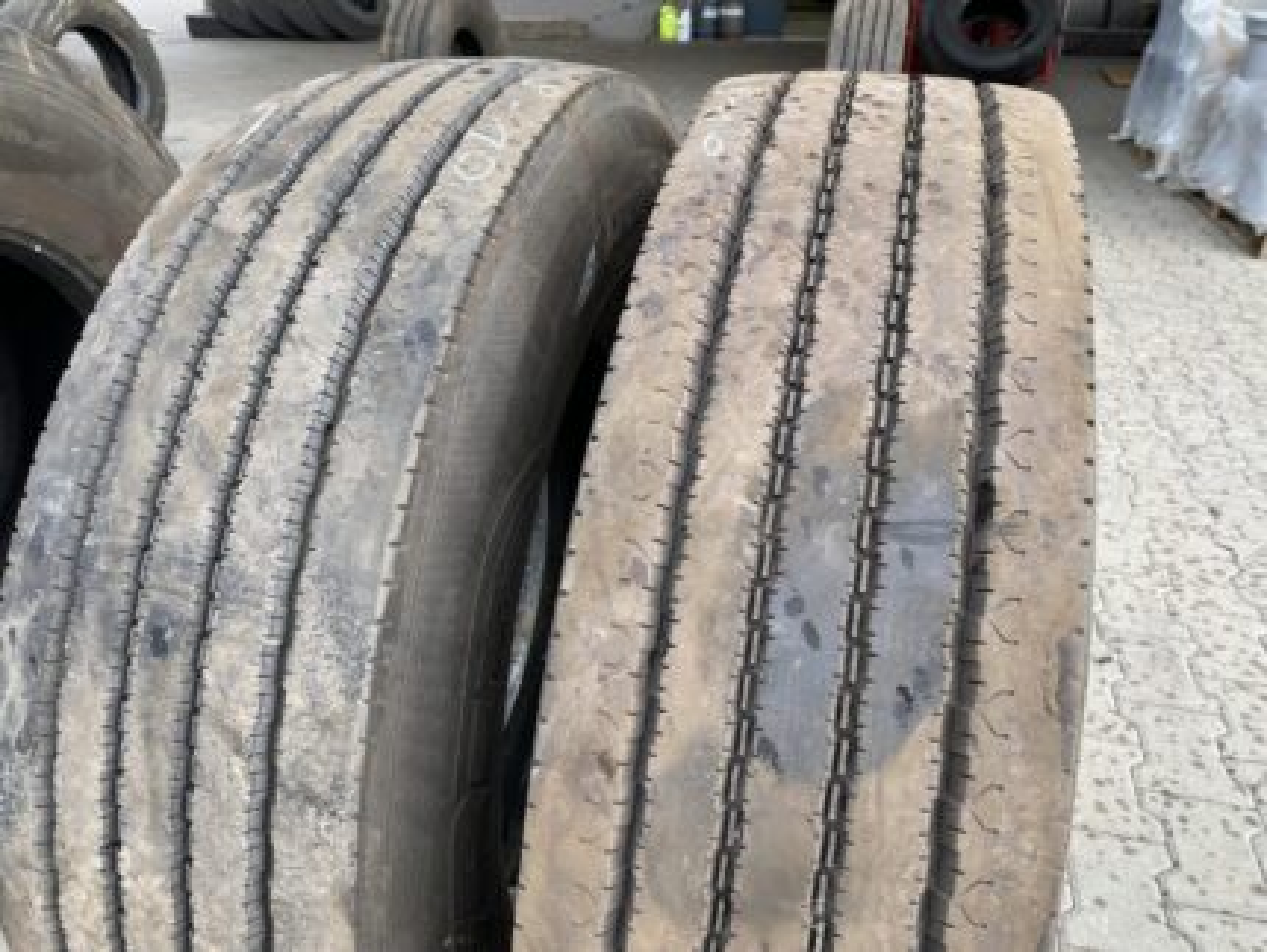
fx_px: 952
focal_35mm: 26
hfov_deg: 67.3
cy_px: 476
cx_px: 634
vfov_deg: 53.1
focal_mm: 4.25
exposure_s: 1/122
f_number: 1.8
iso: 40
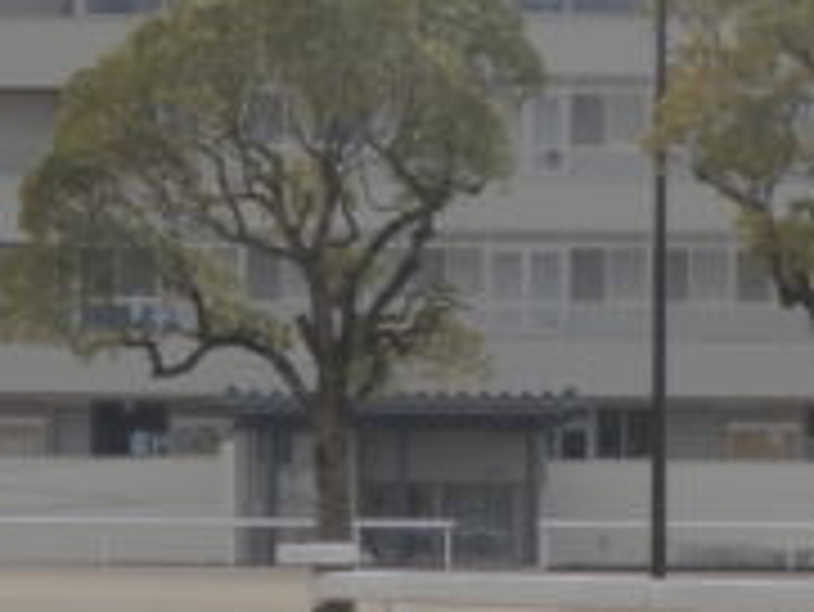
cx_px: 387
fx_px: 3506
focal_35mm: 149
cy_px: 155
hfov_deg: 13.2
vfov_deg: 10.0
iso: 125
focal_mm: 9.8
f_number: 11.6
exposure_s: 1/250
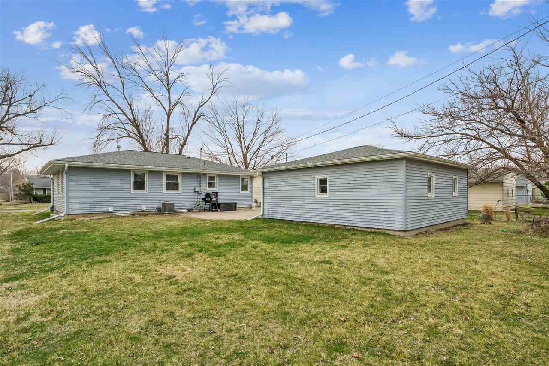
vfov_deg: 67.4
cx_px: 274
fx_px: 274
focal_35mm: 18
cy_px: 183
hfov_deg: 90.0
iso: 400
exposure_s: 1/160
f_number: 8
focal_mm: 18
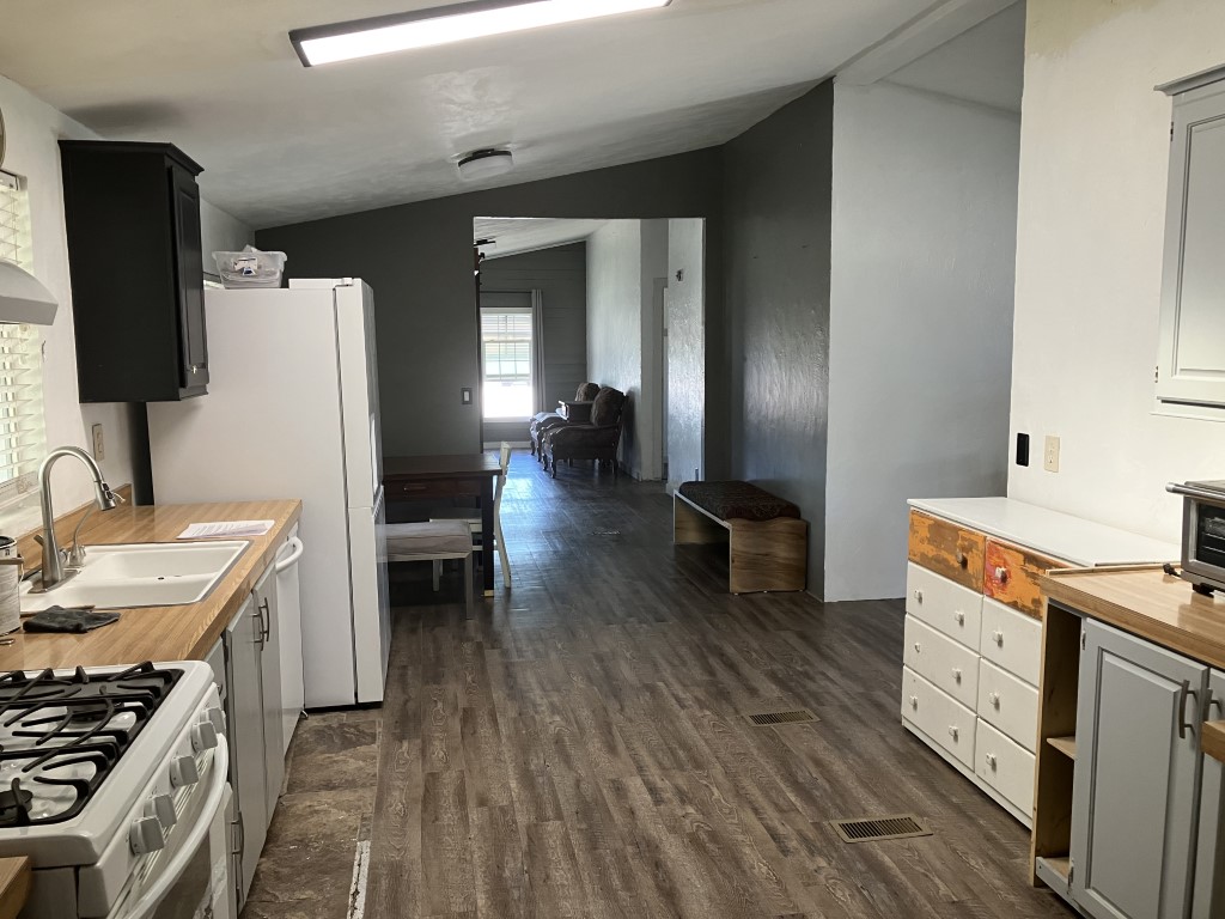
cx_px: 612
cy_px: 460
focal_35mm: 28
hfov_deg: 63.4
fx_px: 991
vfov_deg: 49.7
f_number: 1.8
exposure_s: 1/60
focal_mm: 3.99
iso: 80
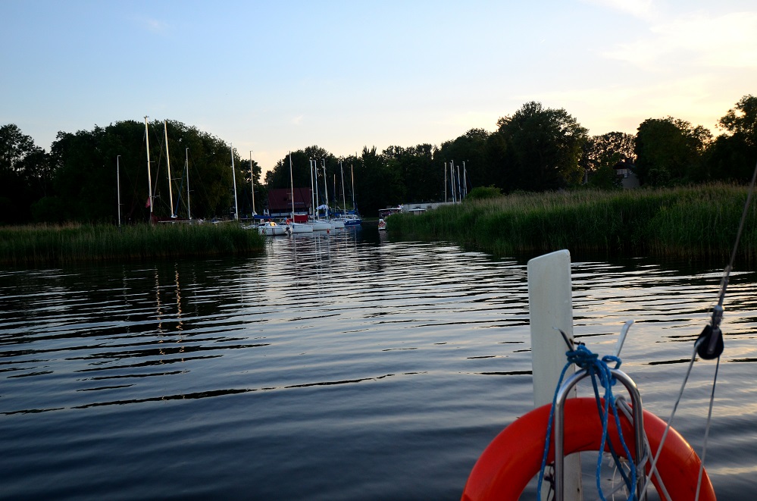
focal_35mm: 36
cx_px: 378
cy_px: 250
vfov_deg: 36.7
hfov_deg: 53.2
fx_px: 755
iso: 400
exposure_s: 1/640
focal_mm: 24
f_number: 4
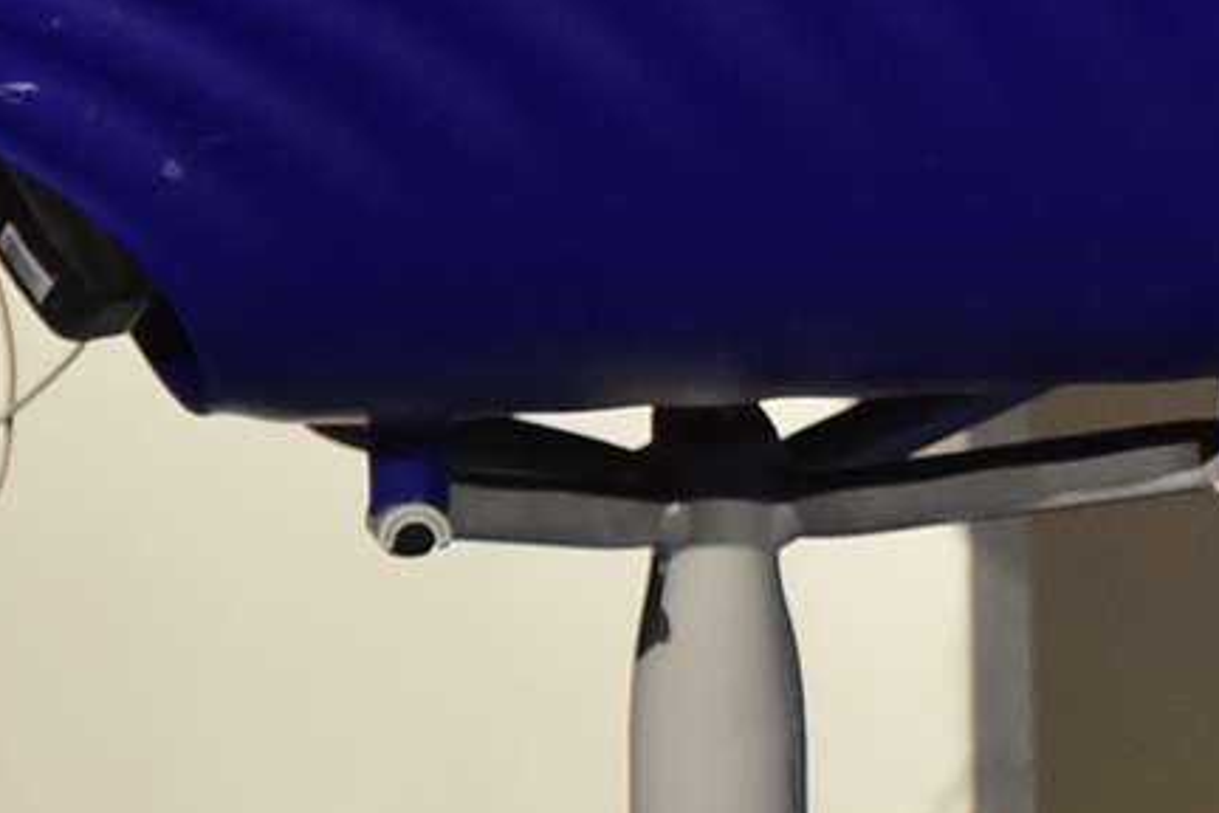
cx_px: 3403
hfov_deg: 2.2
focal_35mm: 940
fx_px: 31827
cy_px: -1149
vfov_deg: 1.5
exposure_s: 1/125
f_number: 4.5
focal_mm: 135
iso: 2500
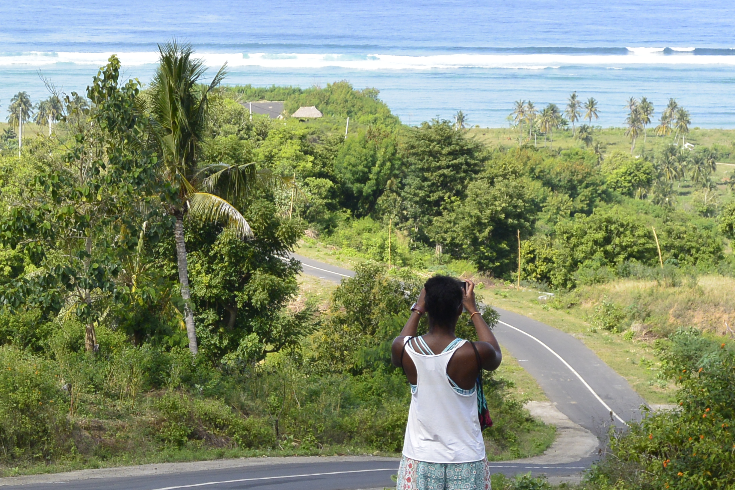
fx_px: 2838
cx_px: 111
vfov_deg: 9.9
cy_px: 331
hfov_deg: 14.6
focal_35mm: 139
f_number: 5.6
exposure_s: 1/400
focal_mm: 27.5
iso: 160
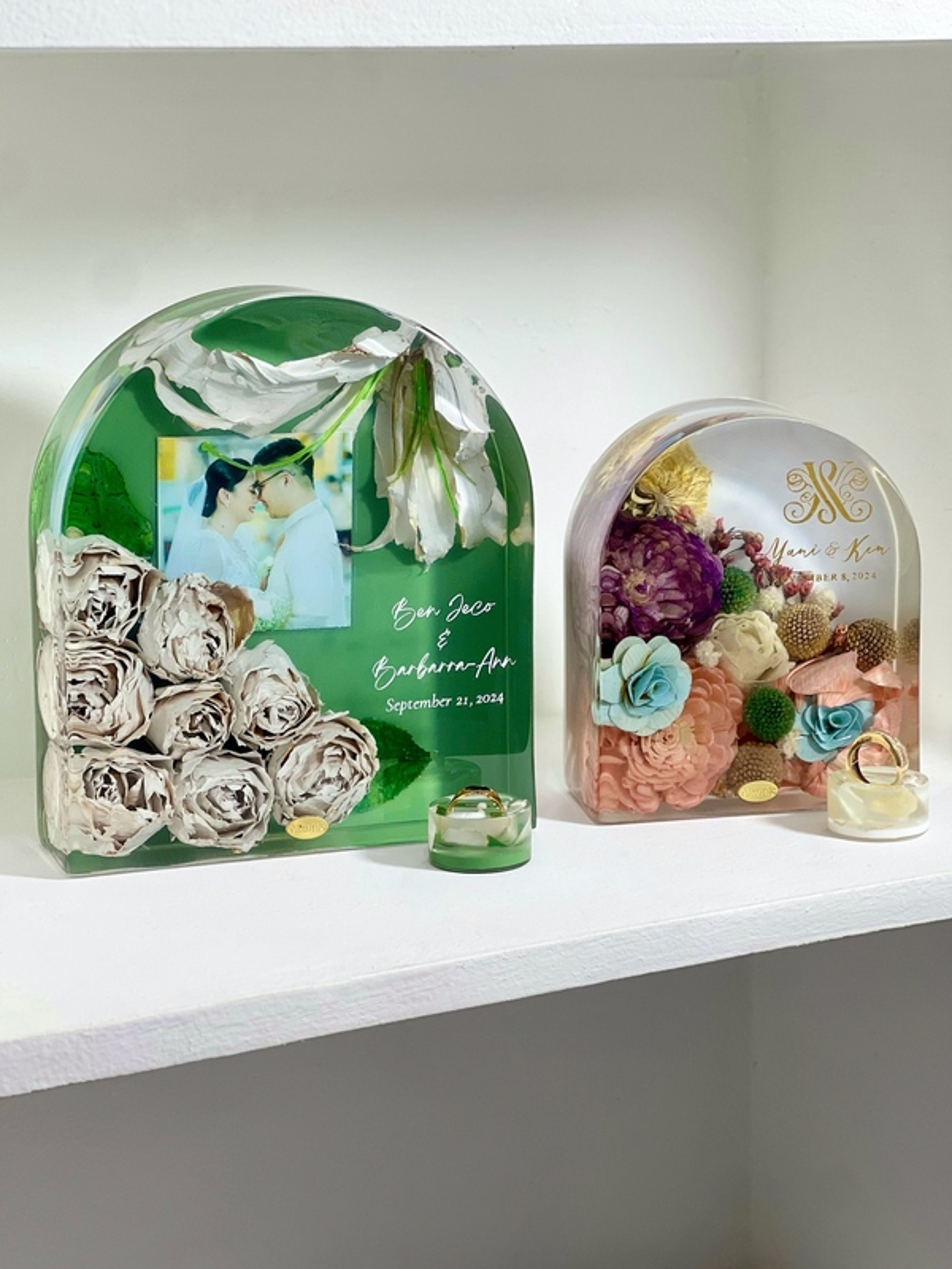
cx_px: 476
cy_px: 634
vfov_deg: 25.3
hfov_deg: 19.1
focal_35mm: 77
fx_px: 2824
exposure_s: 1/120
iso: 80
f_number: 2.8
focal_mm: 9
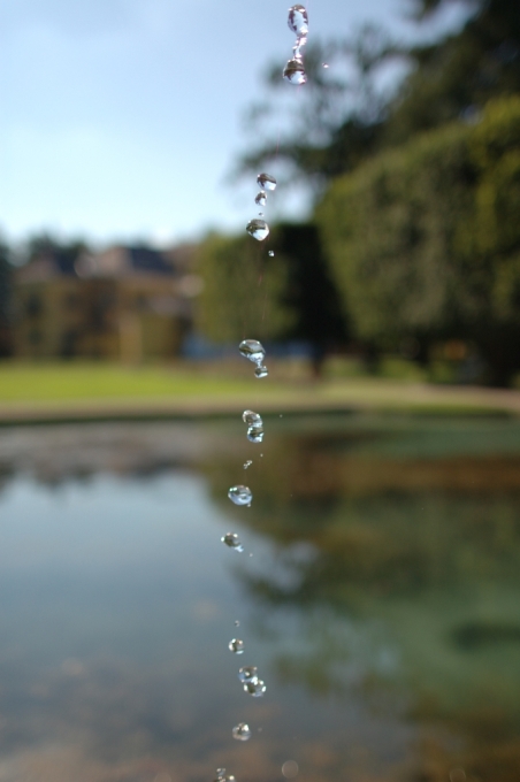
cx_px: 260
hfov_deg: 31.8
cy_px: 391
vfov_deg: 46.4
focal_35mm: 42
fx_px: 912
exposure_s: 1/6400
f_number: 1.8
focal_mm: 28
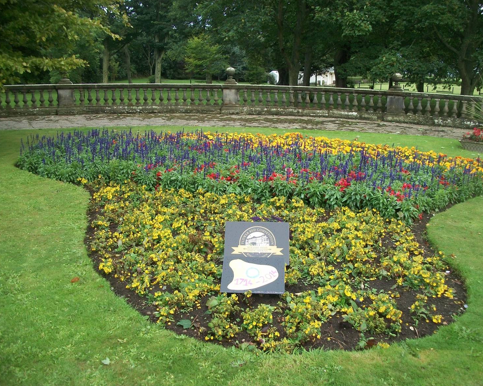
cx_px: 254
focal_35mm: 34
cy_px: 192
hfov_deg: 52.8
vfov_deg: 43.4
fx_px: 486
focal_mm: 5.7
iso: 80
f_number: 2.9
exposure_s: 1/160
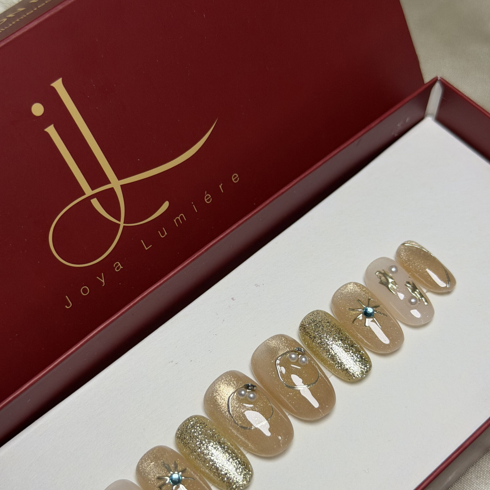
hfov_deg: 30.0
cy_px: 294
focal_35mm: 57
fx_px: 913
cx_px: 245
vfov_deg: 30.0
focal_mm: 6.76
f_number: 1.78
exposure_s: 1/121
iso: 80
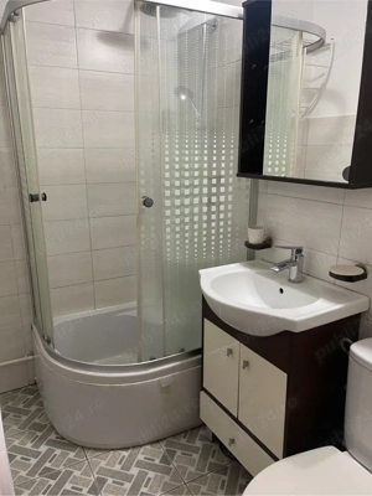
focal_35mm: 26
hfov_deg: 53.1
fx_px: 373
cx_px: 186
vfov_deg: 67.3
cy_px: 248
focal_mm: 5.1
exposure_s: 1/50
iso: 320
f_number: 1.6
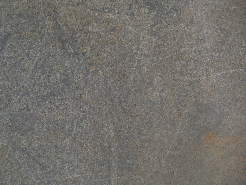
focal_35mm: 150
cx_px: 123
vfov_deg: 9.9
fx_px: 1066
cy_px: 92
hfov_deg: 13.2
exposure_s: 1/90
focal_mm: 24.6
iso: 100
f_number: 4.4
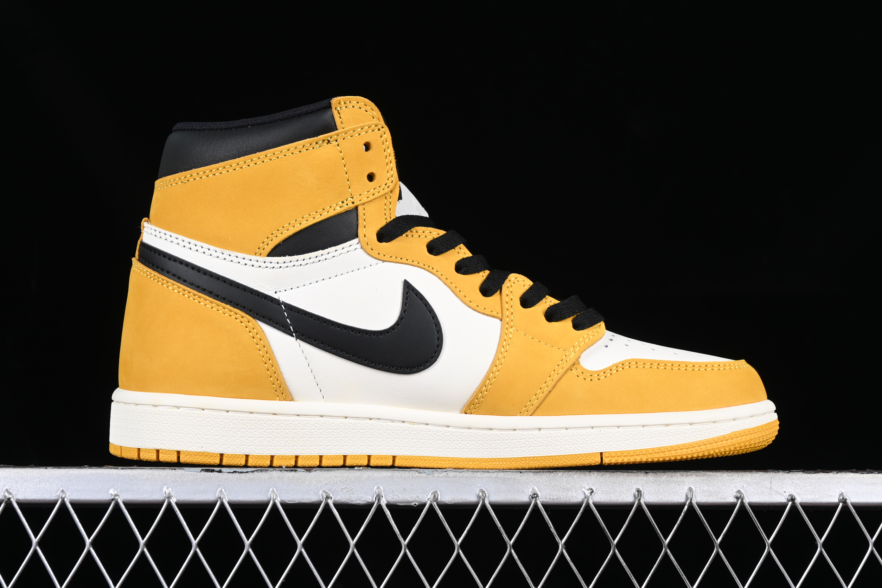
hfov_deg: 27.0
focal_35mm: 75
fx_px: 1837
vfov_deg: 18.2
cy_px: 294
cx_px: 441
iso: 160
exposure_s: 1/80
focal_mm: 50
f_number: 7.1
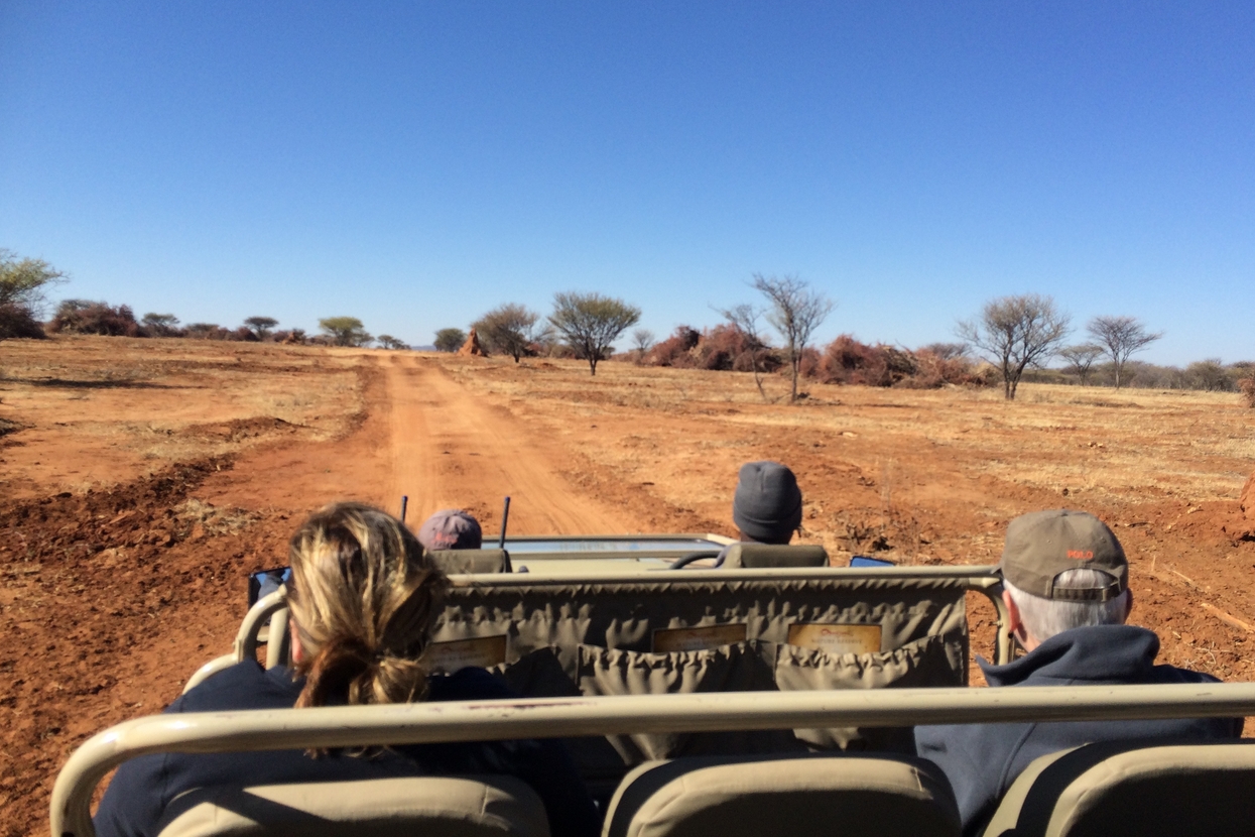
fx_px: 1081
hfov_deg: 60.3
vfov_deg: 42.2
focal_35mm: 31
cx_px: 641
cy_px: 354
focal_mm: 4.15
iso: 32
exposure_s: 1/2283
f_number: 2.2
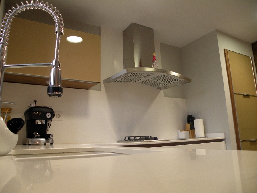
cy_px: 96
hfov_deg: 65.3
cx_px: 128
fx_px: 200
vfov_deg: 51.4
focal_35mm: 27
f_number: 2.8
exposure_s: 1/60
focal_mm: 4.7
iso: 170
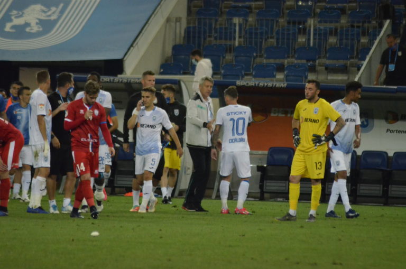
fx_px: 4728
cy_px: 134
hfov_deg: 4.9
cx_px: 203
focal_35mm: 420
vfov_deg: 3.3
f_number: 5.3
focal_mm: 280
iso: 5000
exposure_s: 1/2000
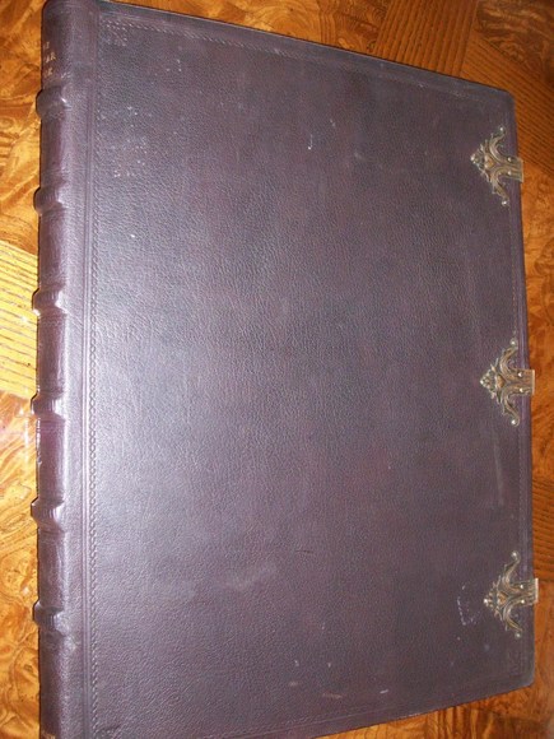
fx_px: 726
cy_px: 370
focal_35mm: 34
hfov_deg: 41.8
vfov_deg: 54.0
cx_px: 277
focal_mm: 5.7
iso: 160
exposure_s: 1/60
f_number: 2.8
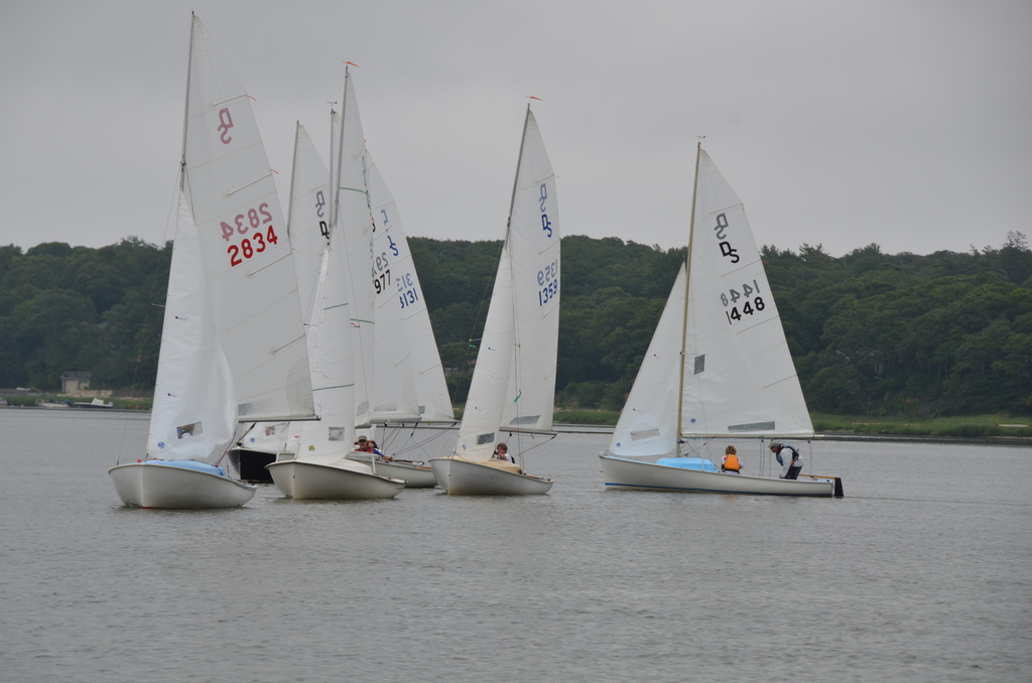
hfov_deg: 11.4
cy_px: 342
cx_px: 516
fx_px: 5149
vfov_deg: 7.6
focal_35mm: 180
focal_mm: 120
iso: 100
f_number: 8
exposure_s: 1/250
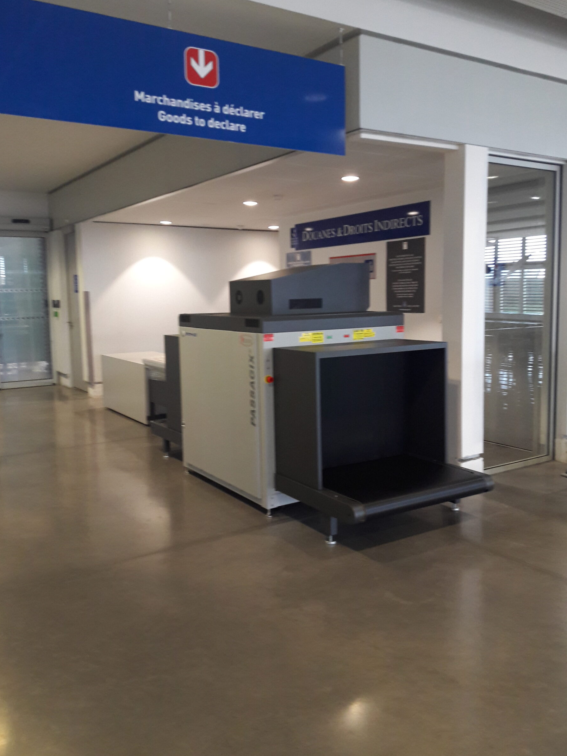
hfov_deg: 46.8
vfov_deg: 59.9
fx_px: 655
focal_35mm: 30
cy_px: 366
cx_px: 292
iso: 125
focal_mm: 3.7
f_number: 1.9
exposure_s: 1/33
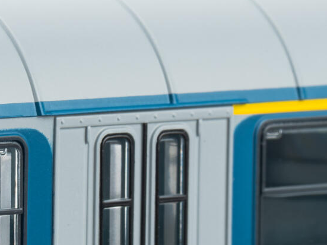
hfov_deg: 6.0
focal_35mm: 330
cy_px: 300
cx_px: -43
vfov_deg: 4.5
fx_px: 3117
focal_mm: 105
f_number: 29
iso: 100
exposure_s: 1/2.5
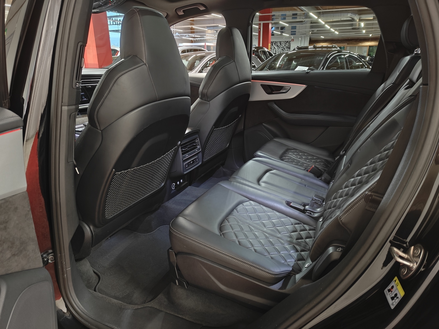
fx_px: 304
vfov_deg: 56.8
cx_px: 220
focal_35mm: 24
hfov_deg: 71.6
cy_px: 164
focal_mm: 5.59
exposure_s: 1/25
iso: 1250
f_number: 1.8
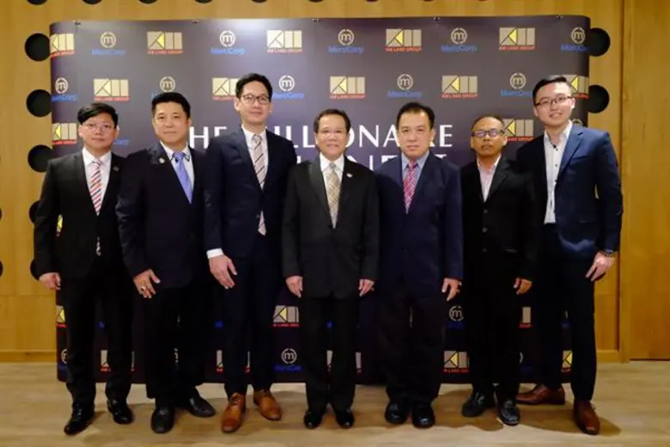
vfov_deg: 55.1
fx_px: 428
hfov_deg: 76.1
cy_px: 224
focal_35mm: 23
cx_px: 335
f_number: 4
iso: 3200
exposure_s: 1/50
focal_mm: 15.1
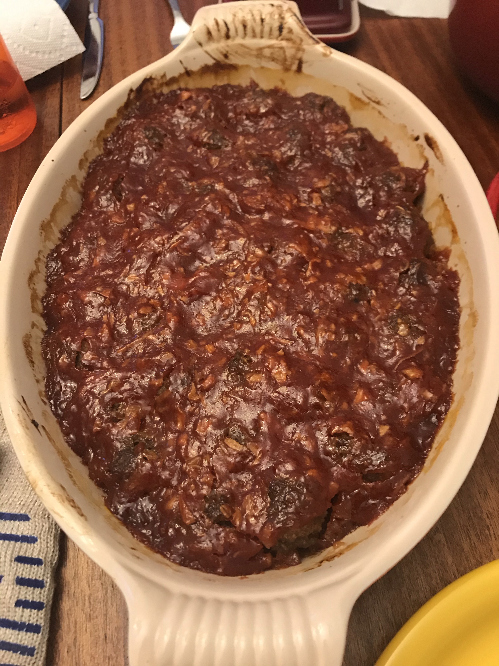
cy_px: 333
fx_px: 538
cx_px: 250
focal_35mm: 28
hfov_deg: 49.7
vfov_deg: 63.4
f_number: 1.8
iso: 80
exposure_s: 1/15
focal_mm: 3.99
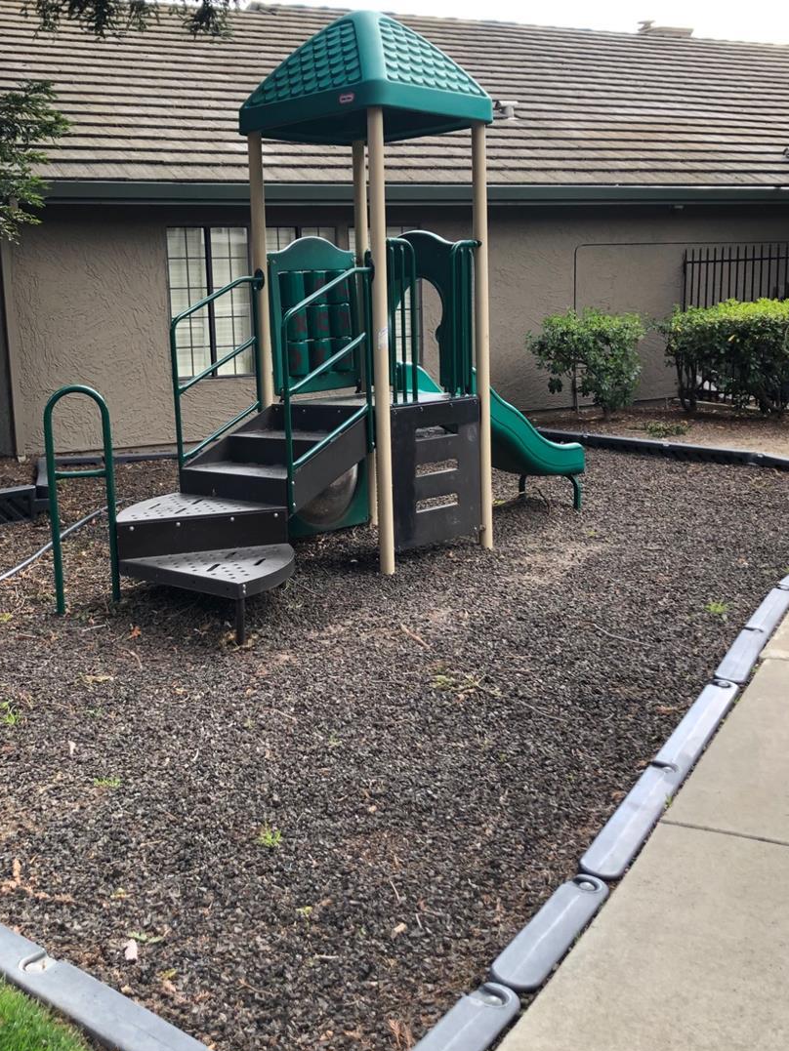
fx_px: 1185
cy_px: 498
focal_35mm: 39
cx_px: 299
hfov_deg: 36.6
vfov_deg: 47.8
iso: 32
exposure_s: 1/120
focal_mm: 4
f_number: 1.8
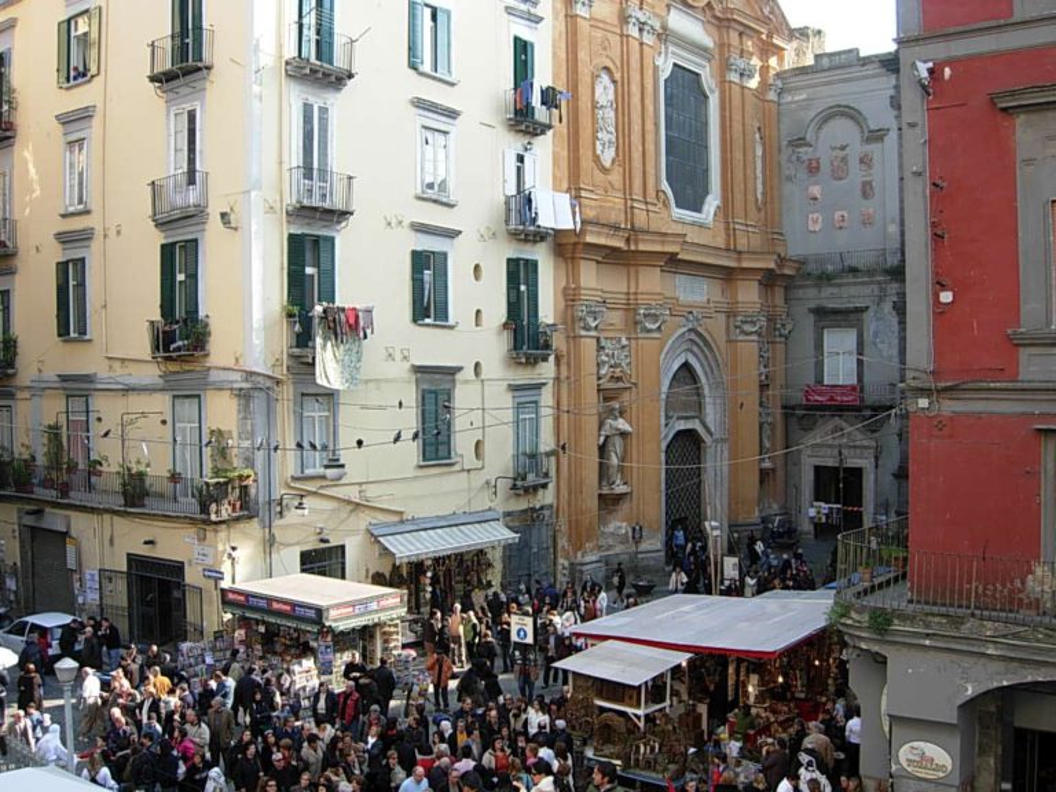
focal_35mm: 36
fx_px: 1098
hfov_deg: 51.4
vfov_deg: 39.7
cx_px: 528
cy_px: 396
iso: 50
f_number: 3.4
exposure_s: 1/148
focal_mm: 7.5
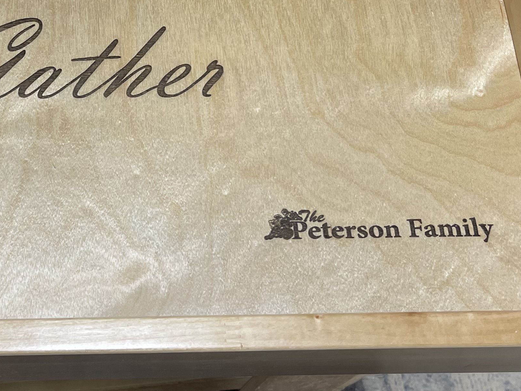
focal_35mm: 65
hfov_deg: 29.0
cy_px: 37
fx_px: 978
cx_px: 90
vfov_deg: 22.0
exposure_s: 1/120
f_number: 1.6
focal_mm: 5.1
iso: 100
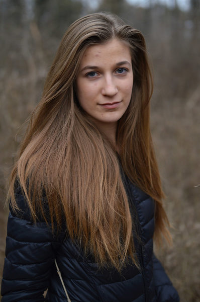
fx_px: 439
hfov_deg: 25.7
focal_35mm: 52
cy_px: 151
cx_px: 100
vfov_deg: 37.9
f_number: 1.4
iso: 100
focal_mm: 35
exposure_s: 1/400
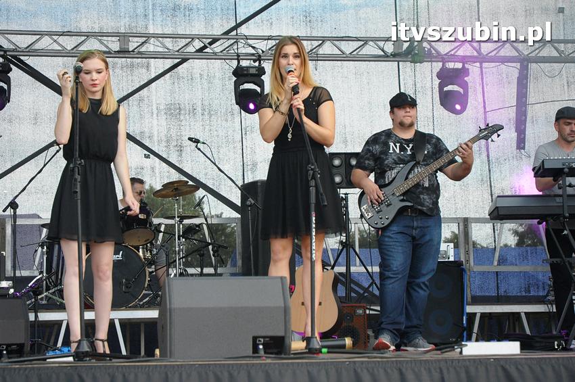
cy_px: 191
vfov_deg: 16.2
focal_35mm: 84
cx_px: 288
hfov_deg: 24.2
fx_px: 1340
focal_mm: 56
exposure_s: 1/500
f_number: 5.6
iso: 1250
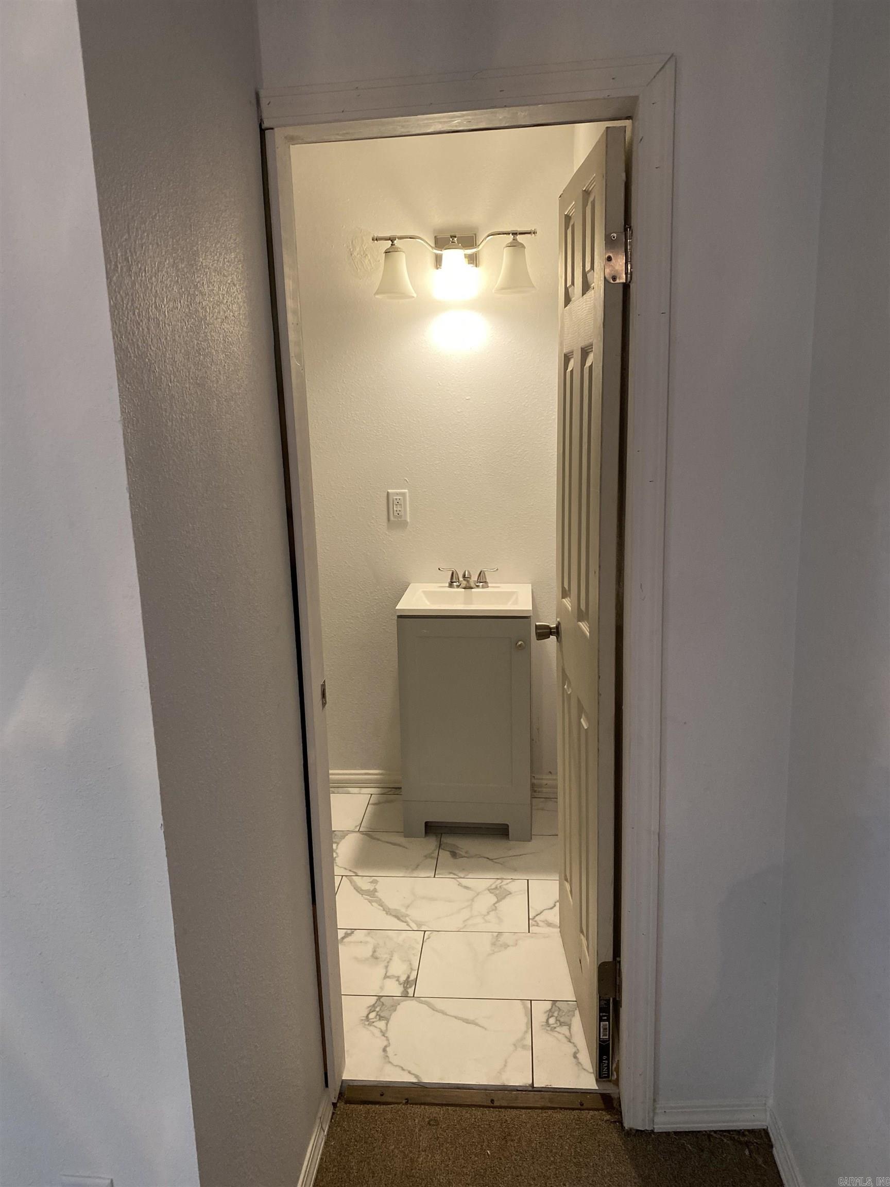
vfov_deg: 67.3
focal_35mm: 26
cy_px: 594
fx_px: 891
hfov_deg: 53.1
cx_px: 445
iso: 200
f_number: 1.8
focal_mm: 4.25
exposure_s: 1/60
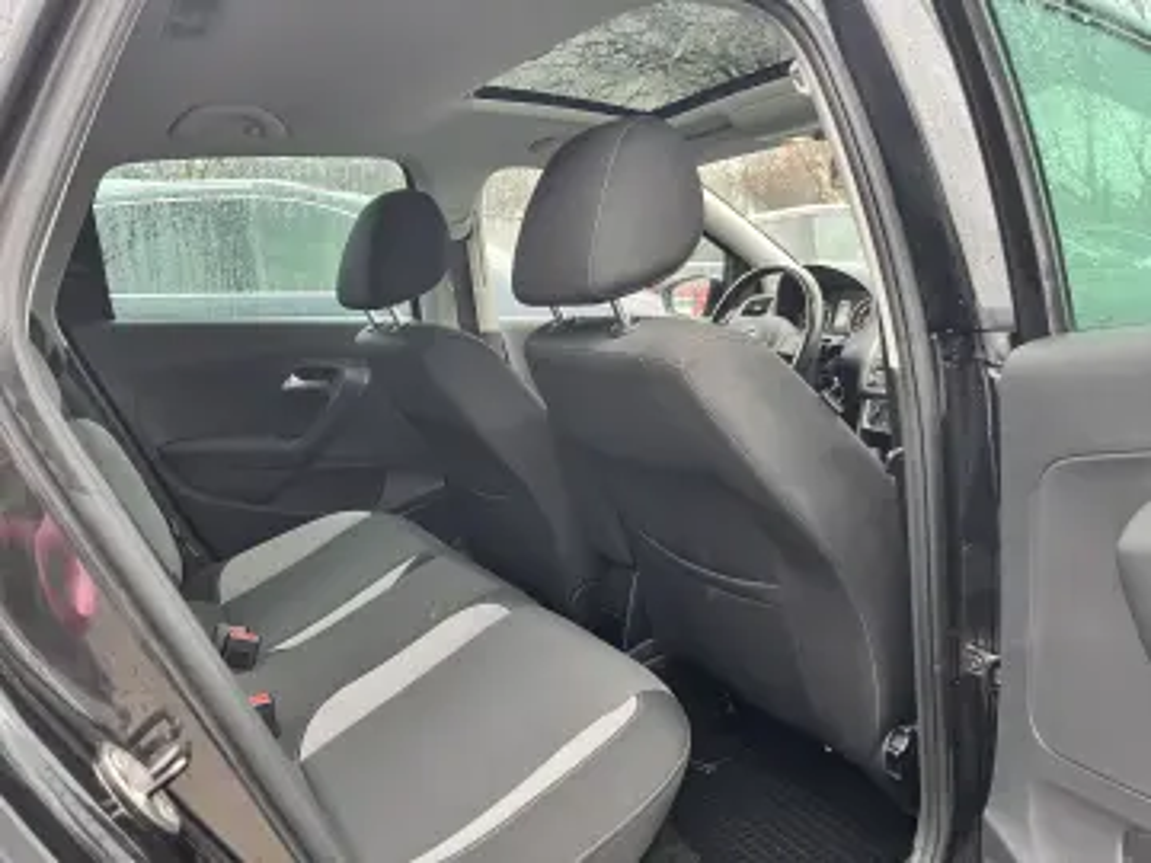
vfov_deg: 53.1
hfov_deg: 67.3
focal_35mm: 26
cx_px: 576
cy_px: 432
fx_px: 865
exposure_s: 1/60
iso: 250
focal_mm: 5.1
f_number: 1.6
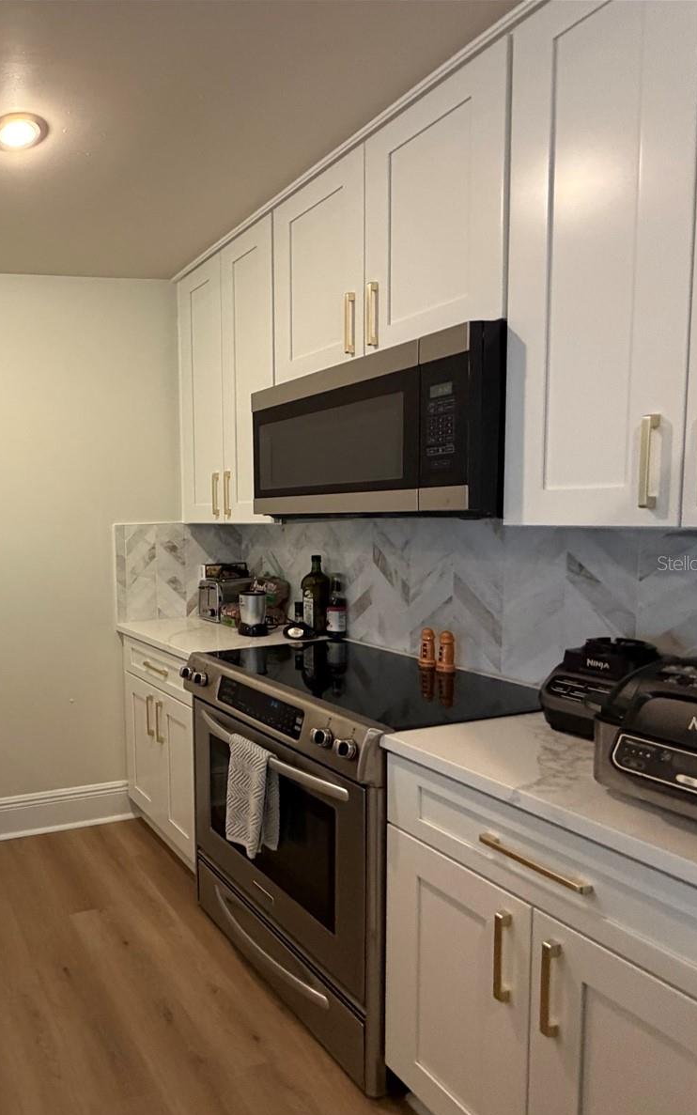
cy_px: 563
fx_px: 608
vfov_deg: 85.1
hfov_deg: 48.6
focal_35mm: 20
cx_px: -6
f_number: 2.2
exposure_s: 1/60
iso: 400
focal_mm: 2.22
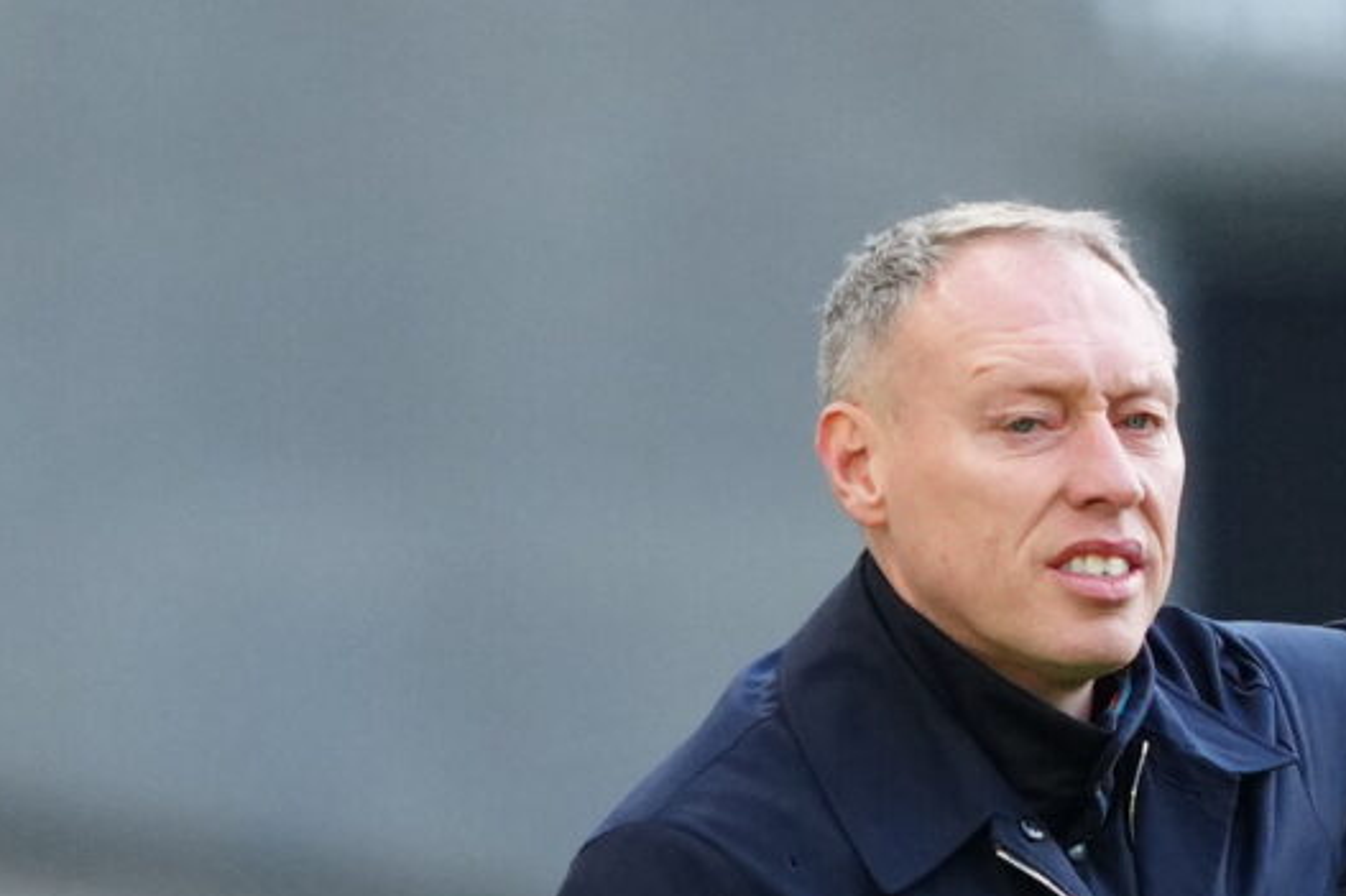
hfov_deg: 2.7
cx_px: 1241
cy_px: 868
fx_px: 29078
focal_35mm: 778
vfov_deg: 1.8
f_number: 2.8
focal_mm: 400
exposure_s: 1/2000
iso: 1250
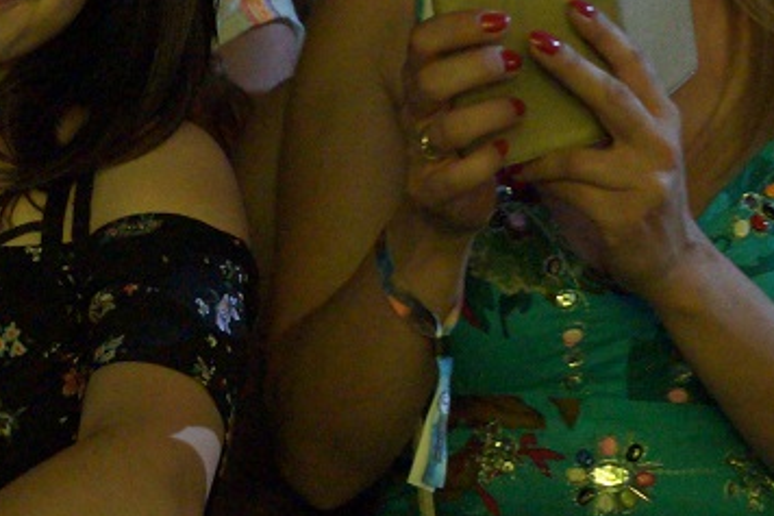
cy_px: 89
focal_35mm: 188
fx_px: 4040
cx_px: 185
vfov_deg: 7.3
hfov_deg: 10.9
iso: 3200
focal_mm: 45
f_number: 4.5
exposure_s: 1/50
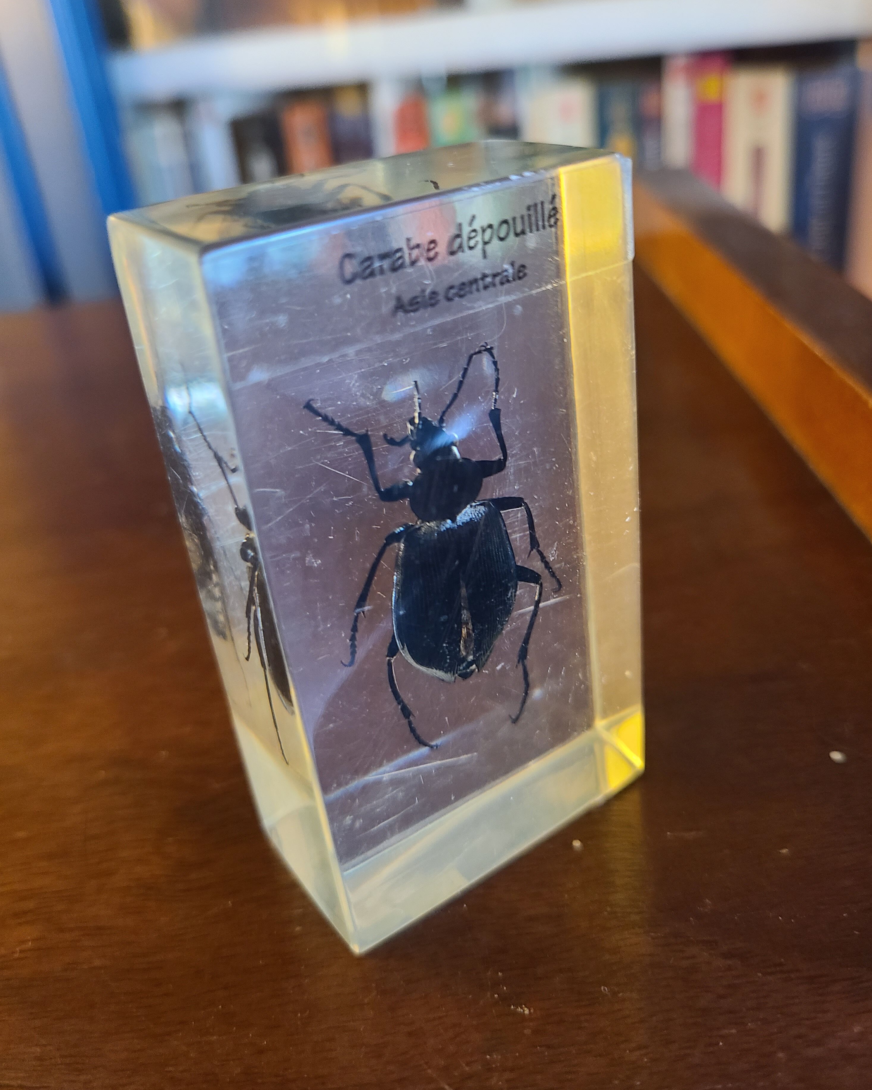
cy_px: 519
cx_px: 450
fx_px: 903
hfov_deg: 51.5
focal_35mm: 28
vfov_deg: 62.2
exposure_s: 1/25
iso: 500
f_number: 1.8
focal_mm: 5.4
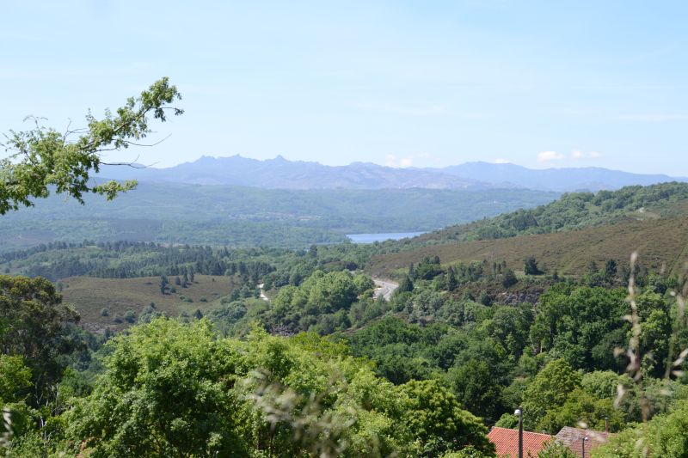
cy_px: 229
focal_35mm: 52
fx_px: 1003
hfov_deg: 37.9
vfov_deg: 25.7
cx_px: 344
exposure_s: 1/400
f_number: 5
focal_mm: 35
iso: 100
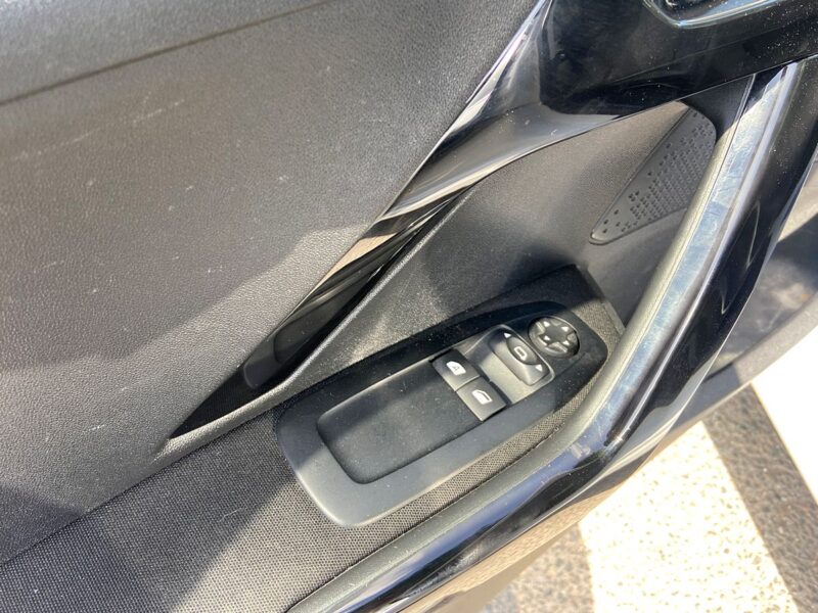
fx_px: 614
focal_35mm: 26
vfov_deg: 53.1
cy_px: 306
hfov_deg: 67.3
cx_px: 409
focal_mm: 4.25
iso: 40
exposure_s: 1/122
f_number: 1.8
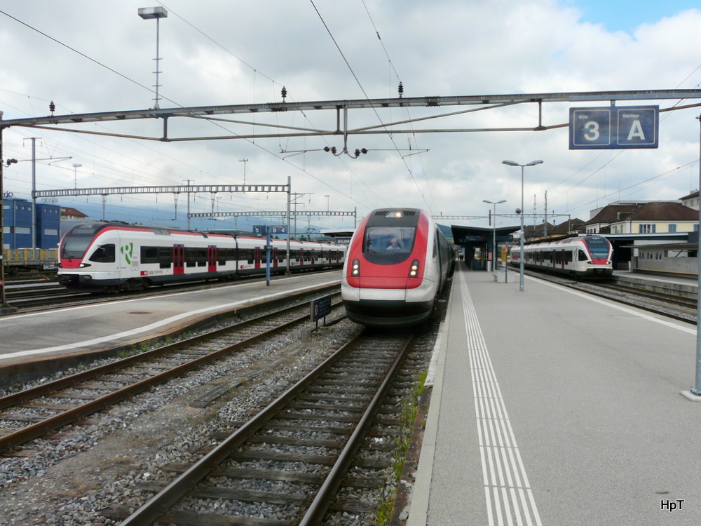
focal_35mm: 29
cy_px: 263
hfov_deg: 61.7
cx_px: 350
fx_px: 587
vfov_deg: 48.2
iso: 100
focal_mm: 4.7
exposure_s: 1/320
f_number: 5.6
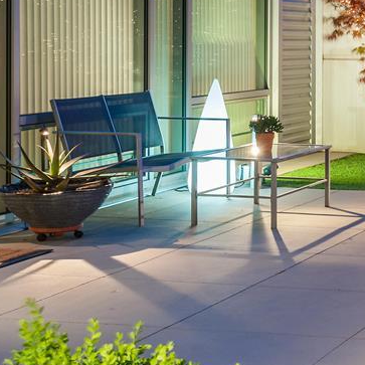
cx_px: 533
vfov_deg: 19.4
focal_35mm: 89
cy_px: 92
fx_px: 1062
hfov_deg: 17.7
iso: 320
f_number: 7.1
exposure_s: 2.5
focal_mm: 35
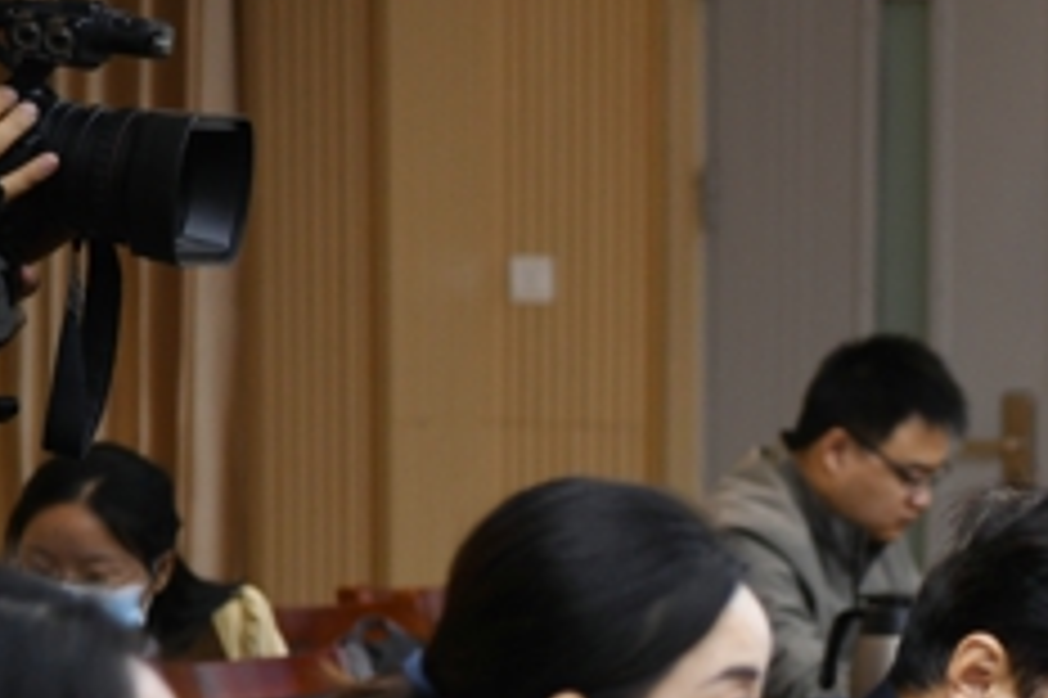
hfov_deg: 7.5
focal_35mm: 269
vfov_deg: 5.1
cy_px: 777
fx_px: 7825
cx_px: 1507
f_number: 4
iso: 1100
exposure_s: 1/100
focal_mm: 92
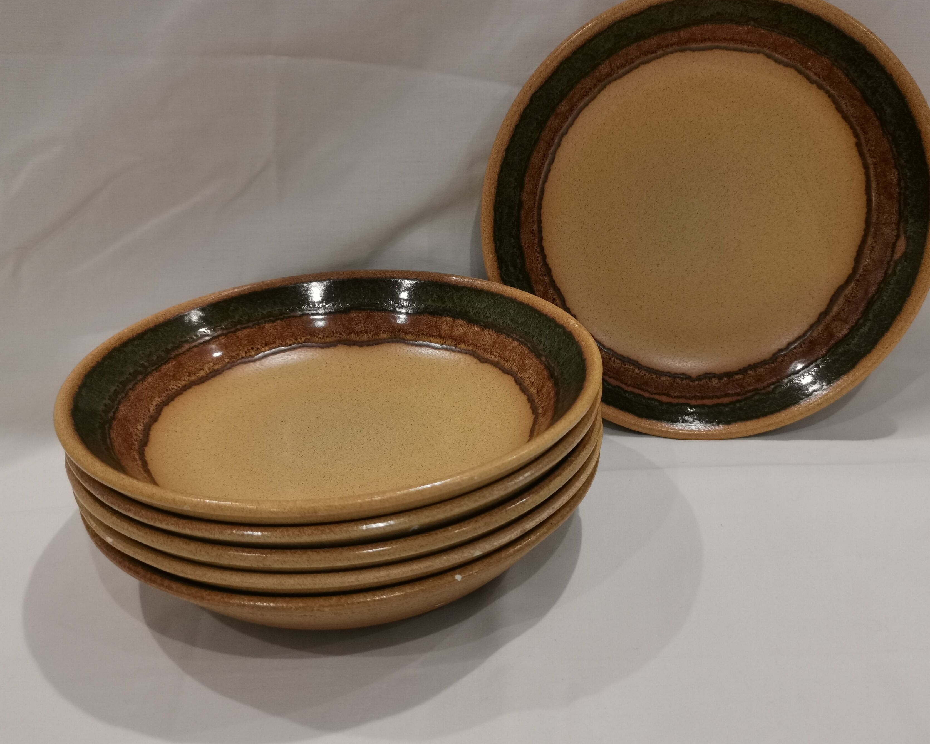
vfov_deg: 44.5
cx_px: 485
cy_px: 364
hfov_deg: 54.2
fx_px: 908
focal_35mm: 33
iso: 160
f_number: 1.8
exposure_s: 1/100
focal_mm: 5.58
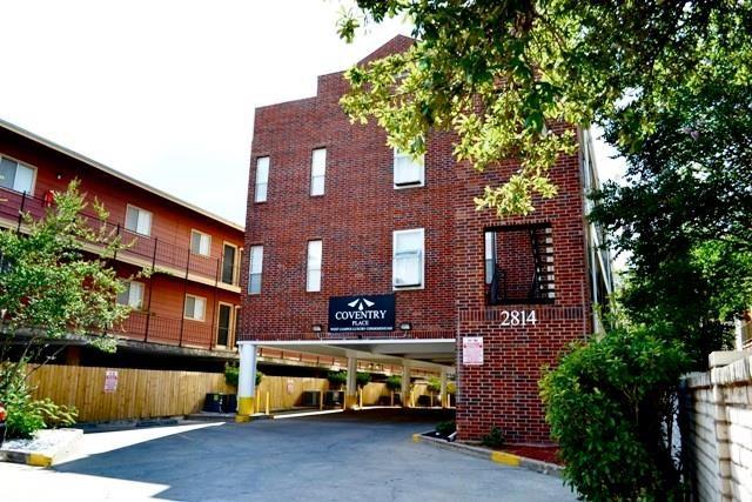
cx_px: 376
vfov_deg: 48.0
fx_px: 564
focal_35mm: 27
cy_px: 251
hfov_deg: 67.4
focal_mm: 18
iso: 100
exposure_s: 1/125
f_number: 5.6
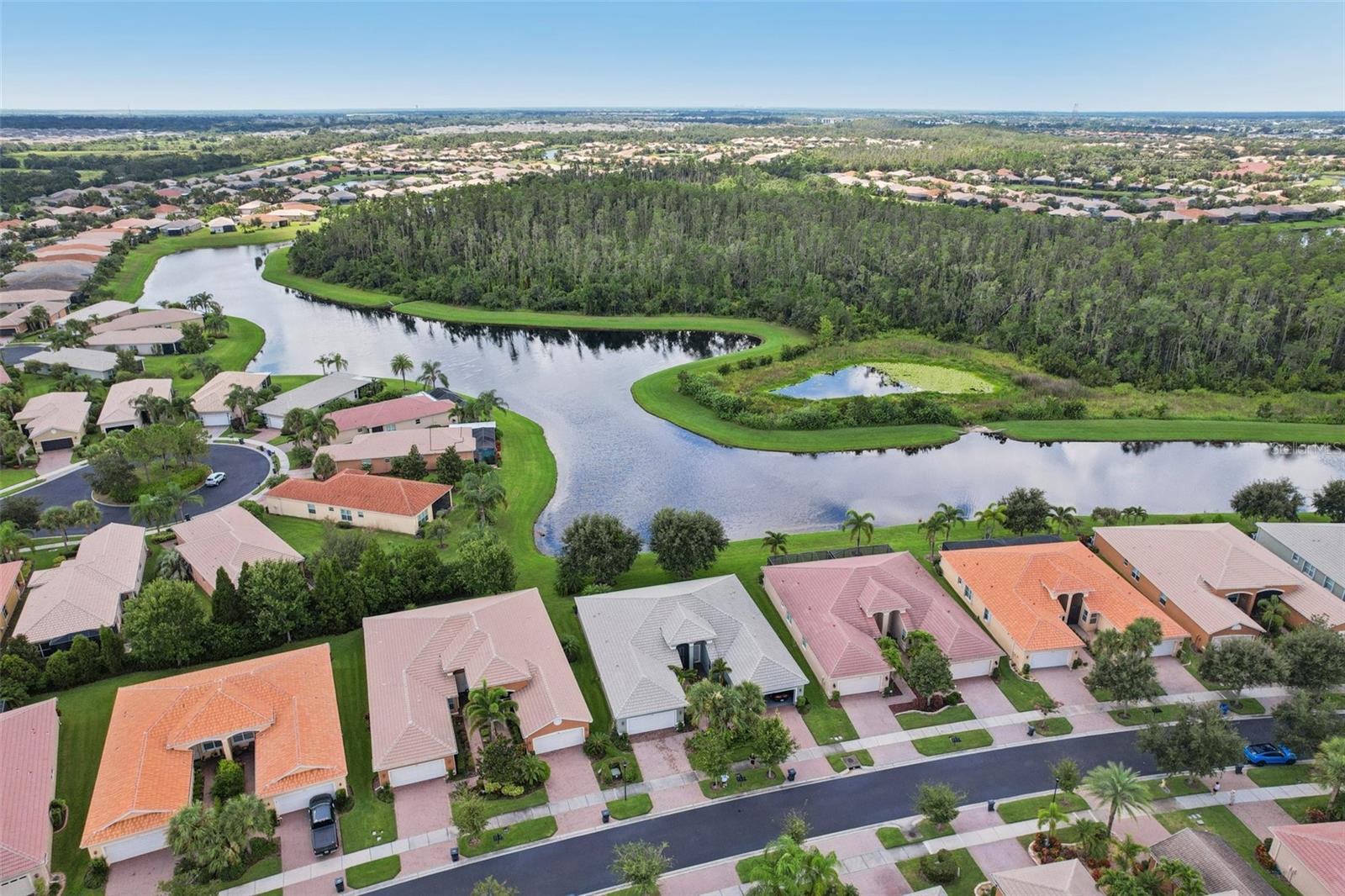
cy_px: 448
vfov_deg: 57.2
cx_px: 672
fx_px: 822
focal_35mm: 22
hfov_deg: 78.6
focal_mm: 8.38
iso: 130
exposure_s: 1/1250
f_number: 2.8
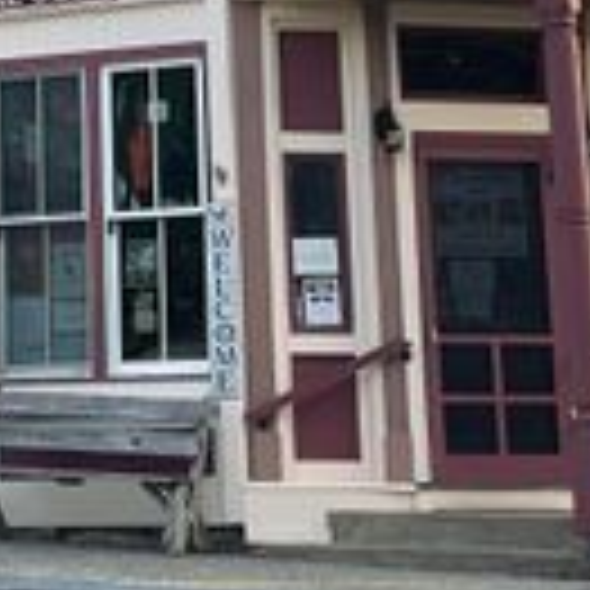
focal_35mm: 175
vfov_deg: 9.9
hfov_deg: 9.8
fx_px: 3375
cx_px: -194
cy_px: -106
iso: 25
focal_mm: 6
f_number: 2
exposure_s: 1/99
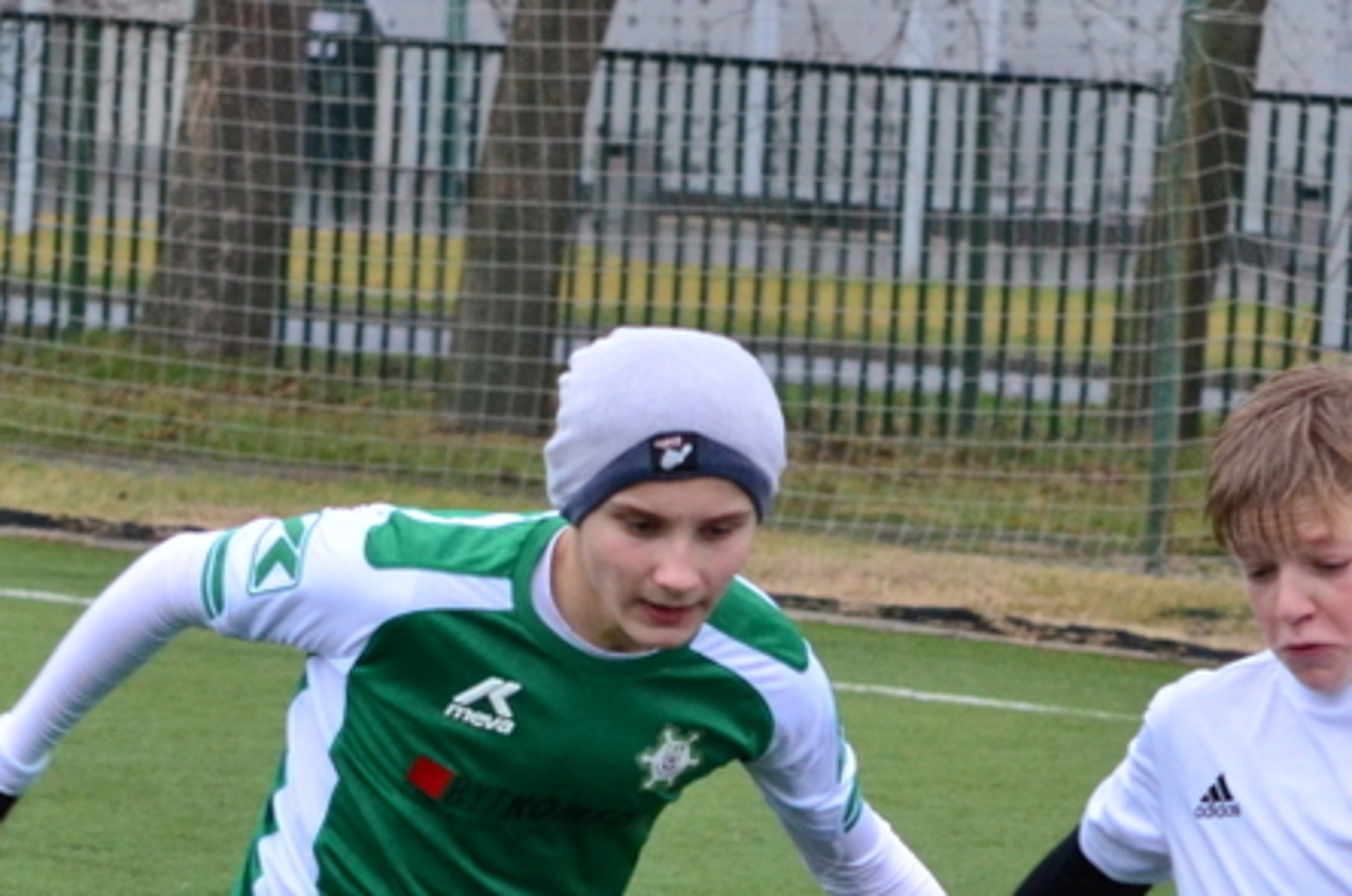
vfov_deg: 4.8
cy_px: 1031
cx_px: 681
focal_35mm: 283
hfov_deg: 7.3
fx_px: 10609
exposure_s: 1/500
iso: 1600
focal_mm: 70
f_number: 5.6
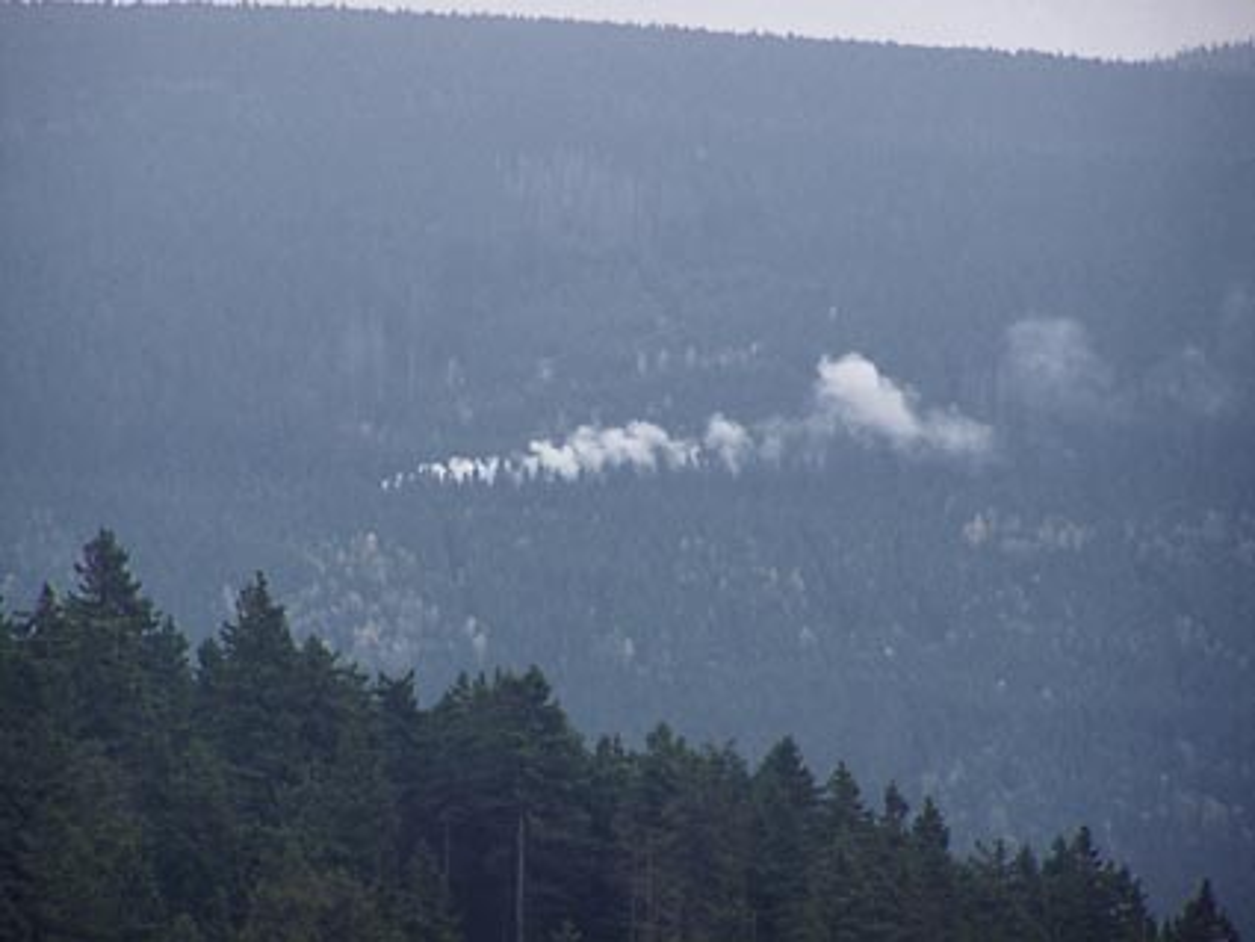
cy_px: 471
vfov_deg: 5.2
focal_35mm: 288
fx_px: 10444
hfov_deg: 6.9
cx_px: 628
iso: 64
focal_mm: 47.7
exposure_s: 1/200
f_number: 3.4
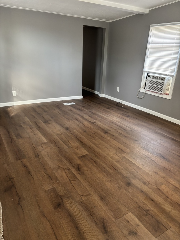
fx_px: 180
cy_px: 120
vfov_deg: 67.3
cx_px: 90
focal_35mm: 26
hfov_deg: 53.1
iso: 250
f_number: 1.6
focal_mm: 5.96
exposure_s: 1/60
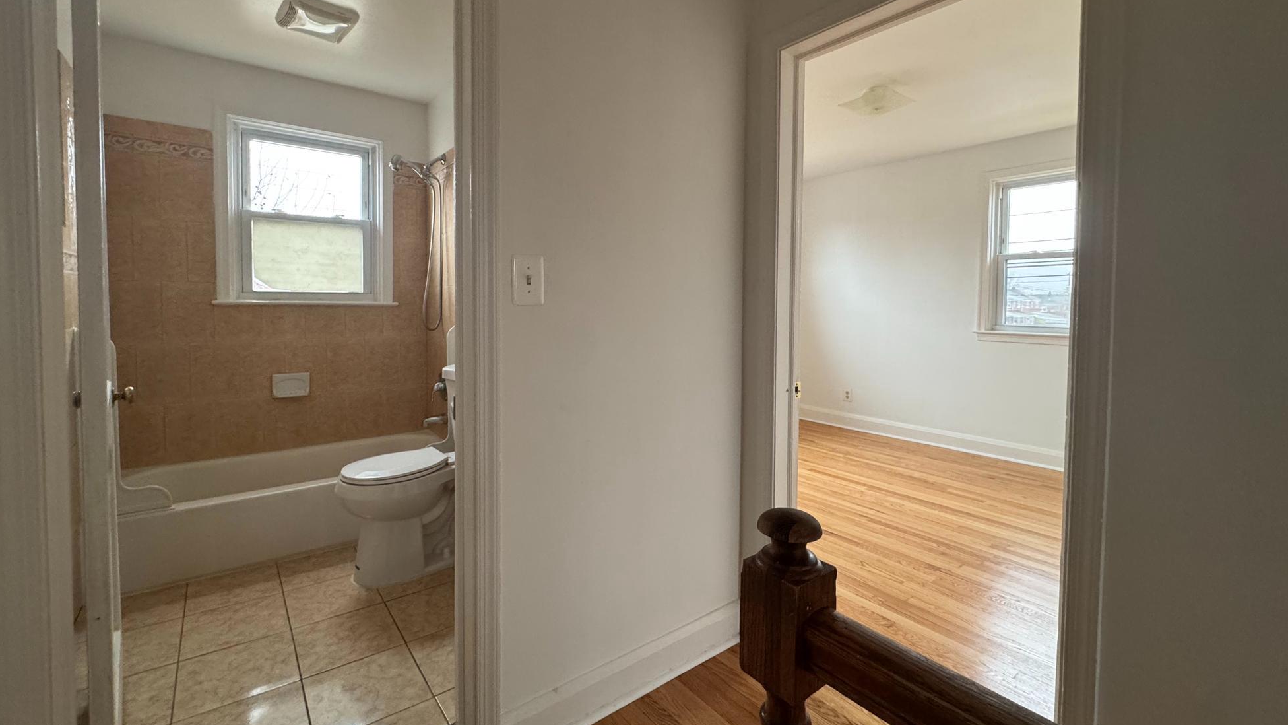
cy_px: 322
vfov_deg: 66.9
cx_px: 627
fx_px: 546
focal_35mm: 16
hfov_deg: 99.3
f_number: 2.2
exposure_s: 1/71
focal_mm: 2.22
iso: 320
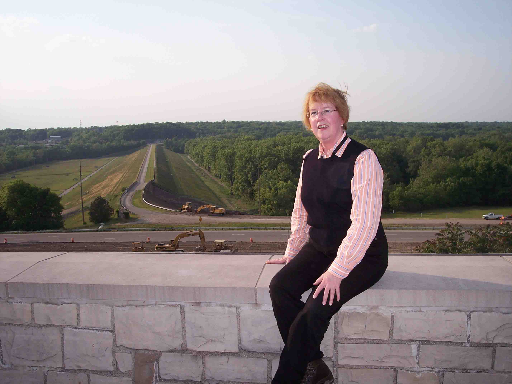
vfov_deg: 36.8
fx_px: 577
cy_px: 192
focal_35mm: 39
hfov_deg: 47.9
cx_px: 256
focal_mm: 8
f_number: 4
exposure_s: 1/750
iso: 100
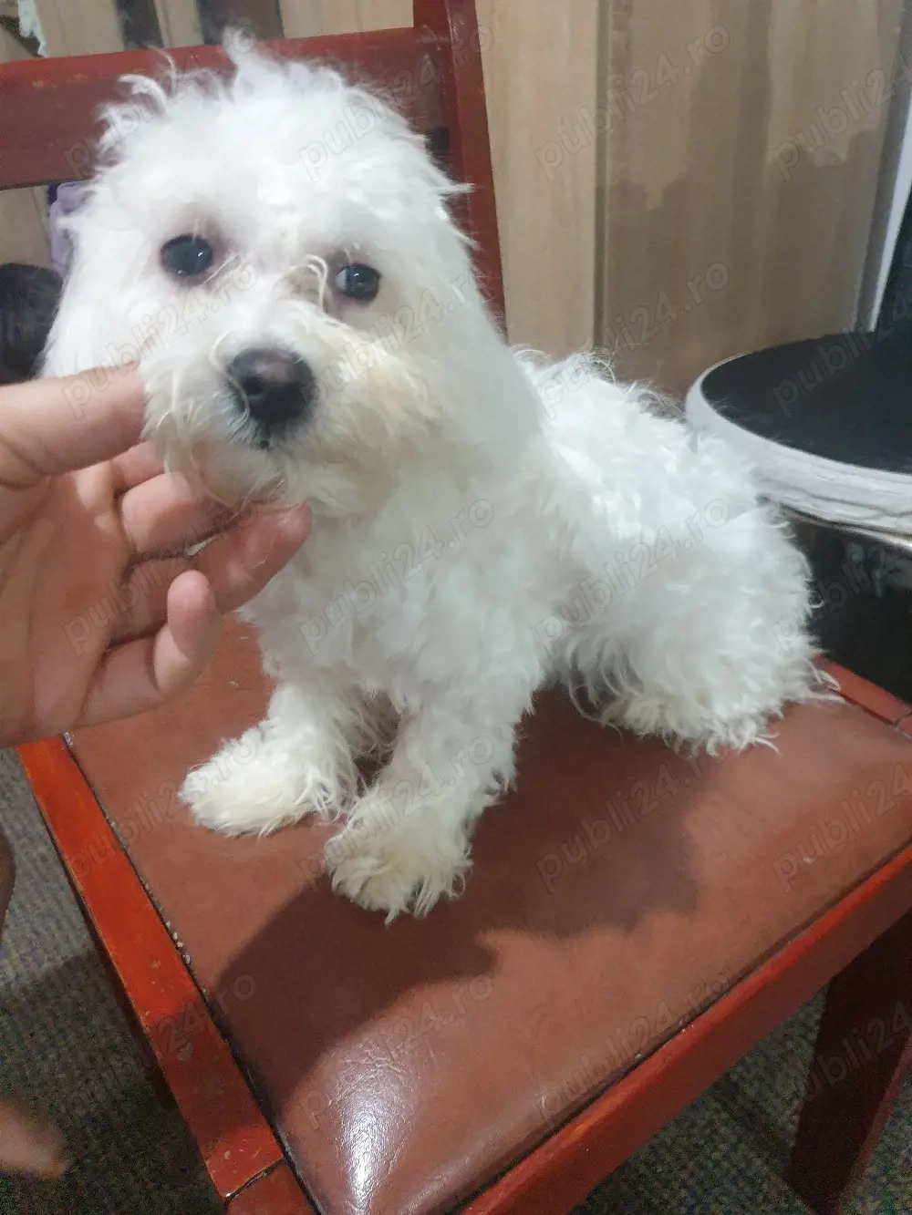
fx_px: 913
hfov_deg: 53.1
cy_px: 608
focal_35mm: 26
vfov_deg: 67.3
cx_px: 456
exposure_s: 1/33
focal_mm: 4.3
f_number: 1.5
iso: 320
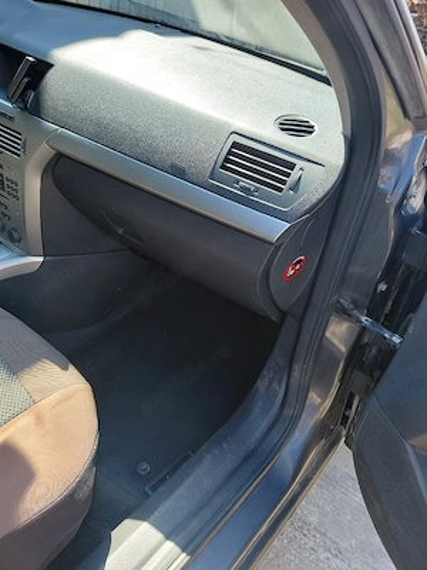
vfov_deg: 69.4
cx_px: 214
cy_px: 285
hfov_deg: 54.9
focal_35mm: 25
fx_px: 411
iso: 50
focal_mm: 4.69
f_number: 1.8
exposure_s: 1/238
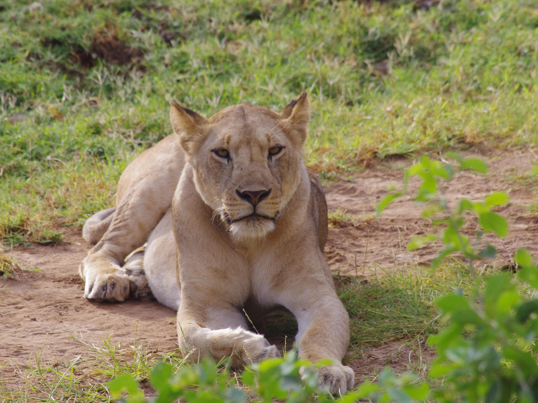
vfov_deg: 3.0
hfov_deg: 4.1
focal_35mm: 489
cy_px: 202
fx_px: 7600
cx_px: 237
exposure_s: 1/320
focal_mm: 300
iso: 800
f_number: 11
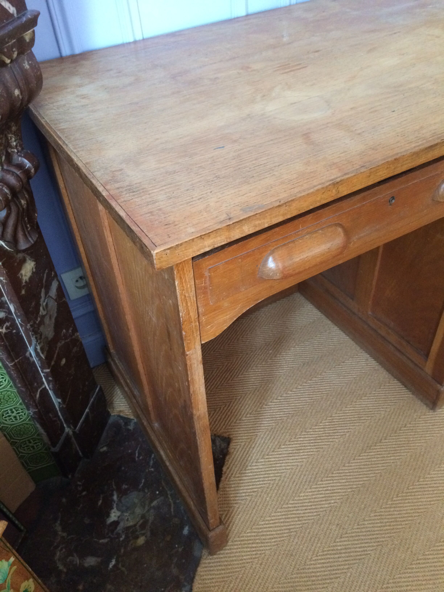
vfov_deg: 61.7
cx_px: 222
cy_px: 296
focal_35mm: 29
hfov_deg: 48.2
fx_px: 496
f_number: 2.2
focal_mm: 4.15
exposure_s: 1/25
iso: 320
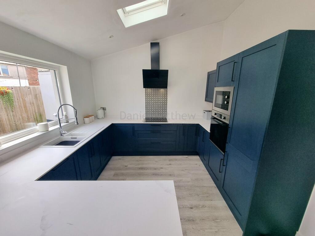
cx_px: 158
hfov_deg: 106.2
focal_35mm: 13
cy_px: 118
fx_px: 118
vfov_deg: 89.9
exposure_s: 1/270
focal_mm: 2.2
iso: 50
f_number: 2.2
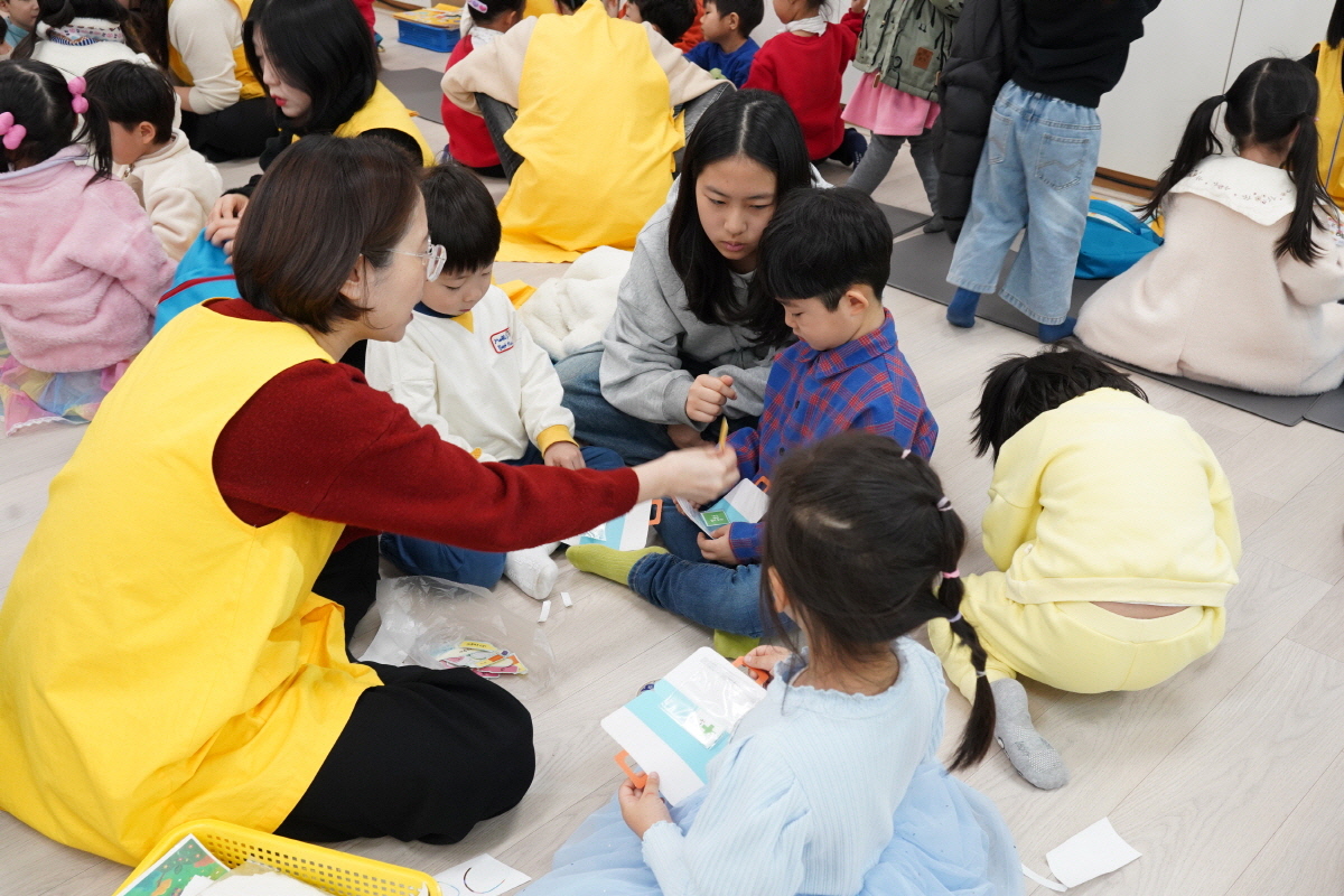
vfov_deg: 36.9
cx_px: 672
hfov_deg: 53.1
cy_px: 448
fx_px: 1344
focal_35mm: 36
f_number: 7.1
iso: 2500
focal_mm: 36
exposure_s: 1/60
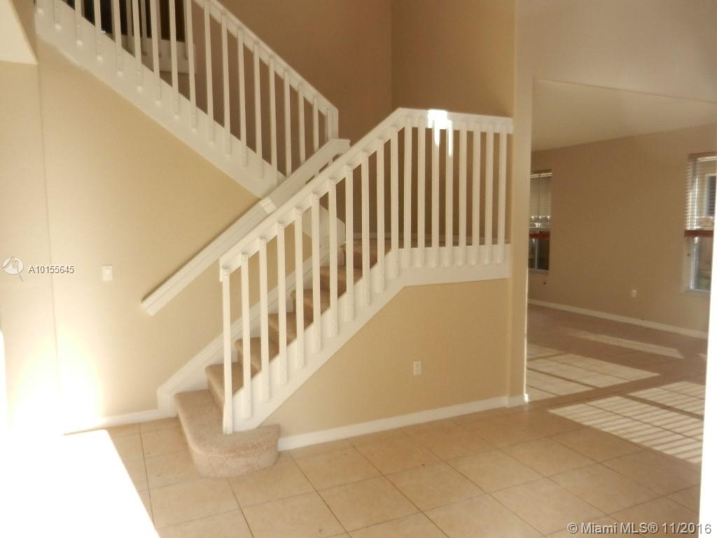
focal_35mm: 25
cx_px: 358
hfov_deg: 69.4
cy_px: 269
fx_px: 518
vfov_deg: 54.9
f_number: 3.5
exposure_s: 1/250
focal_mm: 4.5
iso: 180
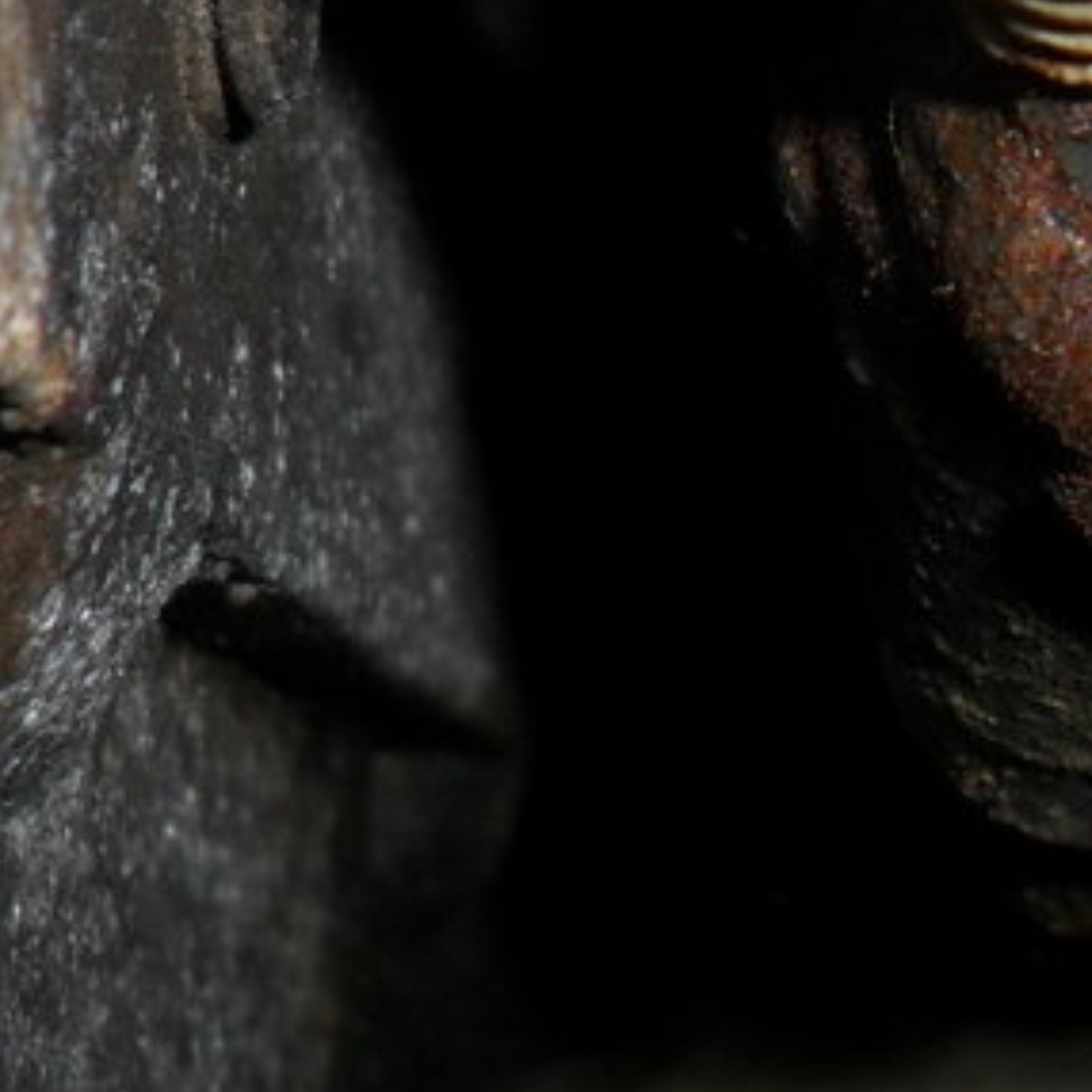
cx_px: 1268
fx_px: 3569
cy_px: -137
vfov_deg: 16.8
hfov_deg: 16.7
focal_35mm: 100
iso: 80
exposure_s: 1/45
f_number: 8.9
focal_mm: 4.9
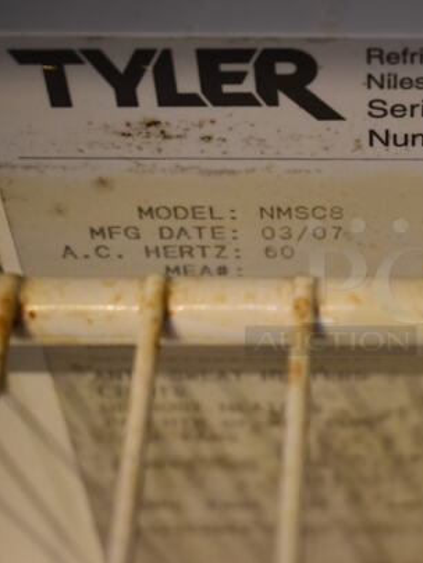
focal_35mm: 87
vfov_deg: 22.5
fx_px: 1417
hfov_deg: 16.7
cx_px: 401
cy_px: 282
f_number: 4.8
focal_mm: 40
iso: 1400
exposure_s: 1/60
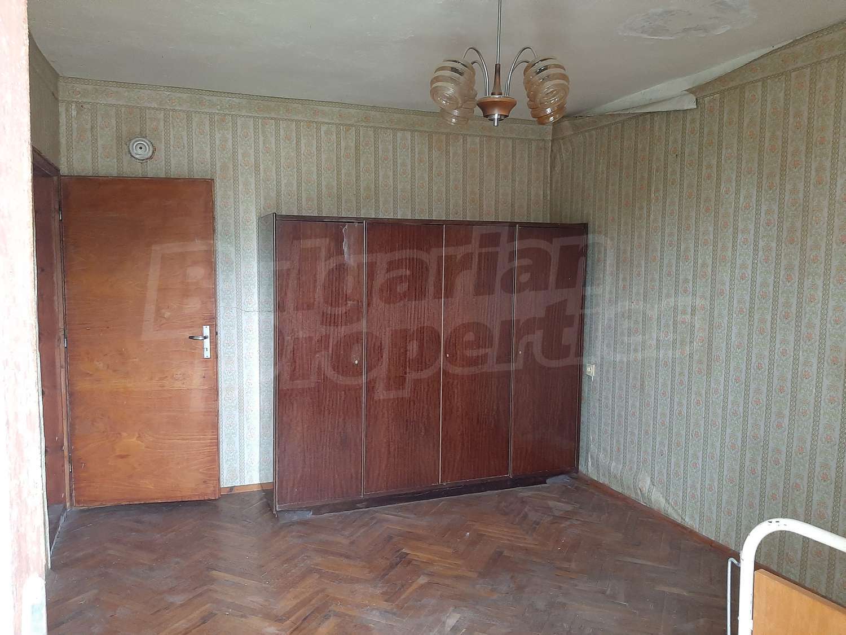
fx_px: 635
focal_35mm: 26
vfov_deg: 53.1
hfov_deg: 67.3
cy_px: 318
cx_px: 423
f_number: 1.7
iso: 320
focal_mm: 3.93
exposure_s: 1/25
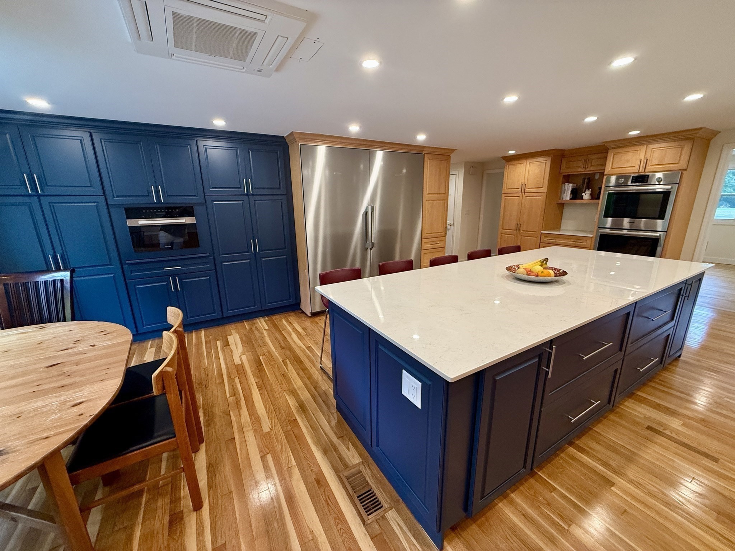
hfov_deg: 102.1
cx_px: 368
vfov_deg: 85.7
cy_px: 276
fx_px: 297
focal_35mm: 14
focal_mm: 2.22
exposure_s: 1/120
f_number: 2.2
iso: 200
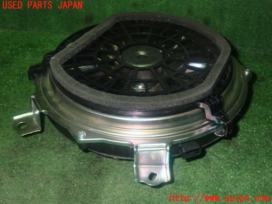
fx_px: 322
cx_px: 136
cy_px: 102
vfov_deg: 35.1
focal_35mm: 41
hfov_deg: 45.8
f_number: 8
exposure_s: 1/40
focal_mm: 7.31
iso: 800
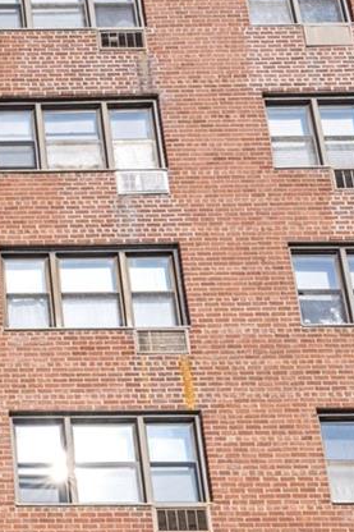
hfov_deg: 16.9
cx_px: -252
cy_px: 838
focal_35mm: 69
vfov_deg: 22.7
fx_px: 1019
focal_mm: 14
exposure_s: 1/60
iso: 100
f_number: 9
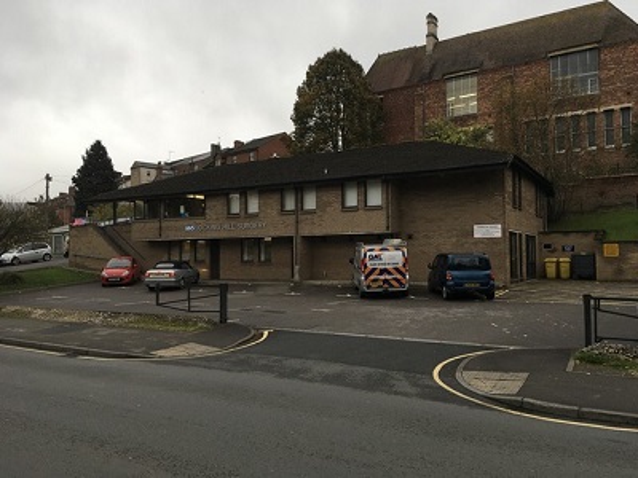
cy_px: 239
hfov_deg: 61.7
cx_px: 319
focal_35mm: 29
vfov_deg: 48.2
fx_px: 534
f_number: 2.2
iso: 25
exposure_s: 1/204
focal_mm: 4.15
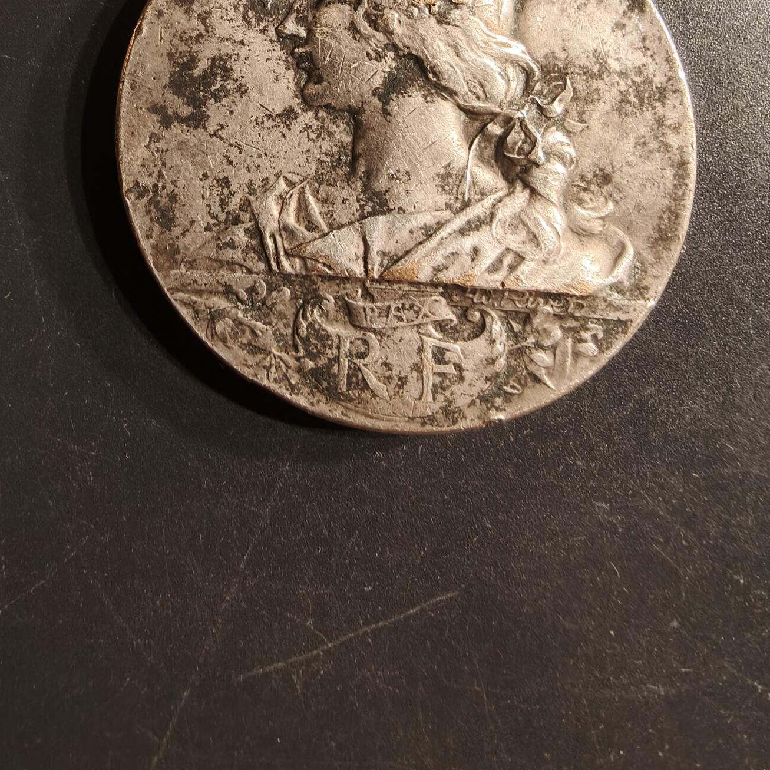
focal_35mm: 28
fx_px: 705
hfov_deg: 57.3
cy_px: 254
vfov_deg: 56.0
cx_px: 394
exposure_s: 1/77.5
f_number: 2
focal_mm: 2.32
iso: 160
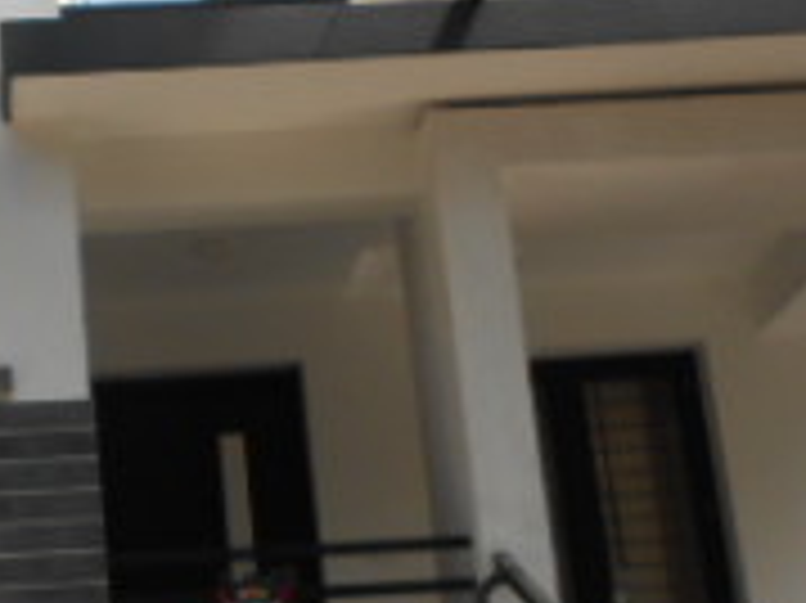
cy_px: 346
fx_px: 2164
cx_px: 18
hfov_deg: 20.5
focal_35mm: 93
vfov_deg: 15.9
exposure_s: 1/640
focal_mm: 4.6
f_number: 3.2
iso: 80
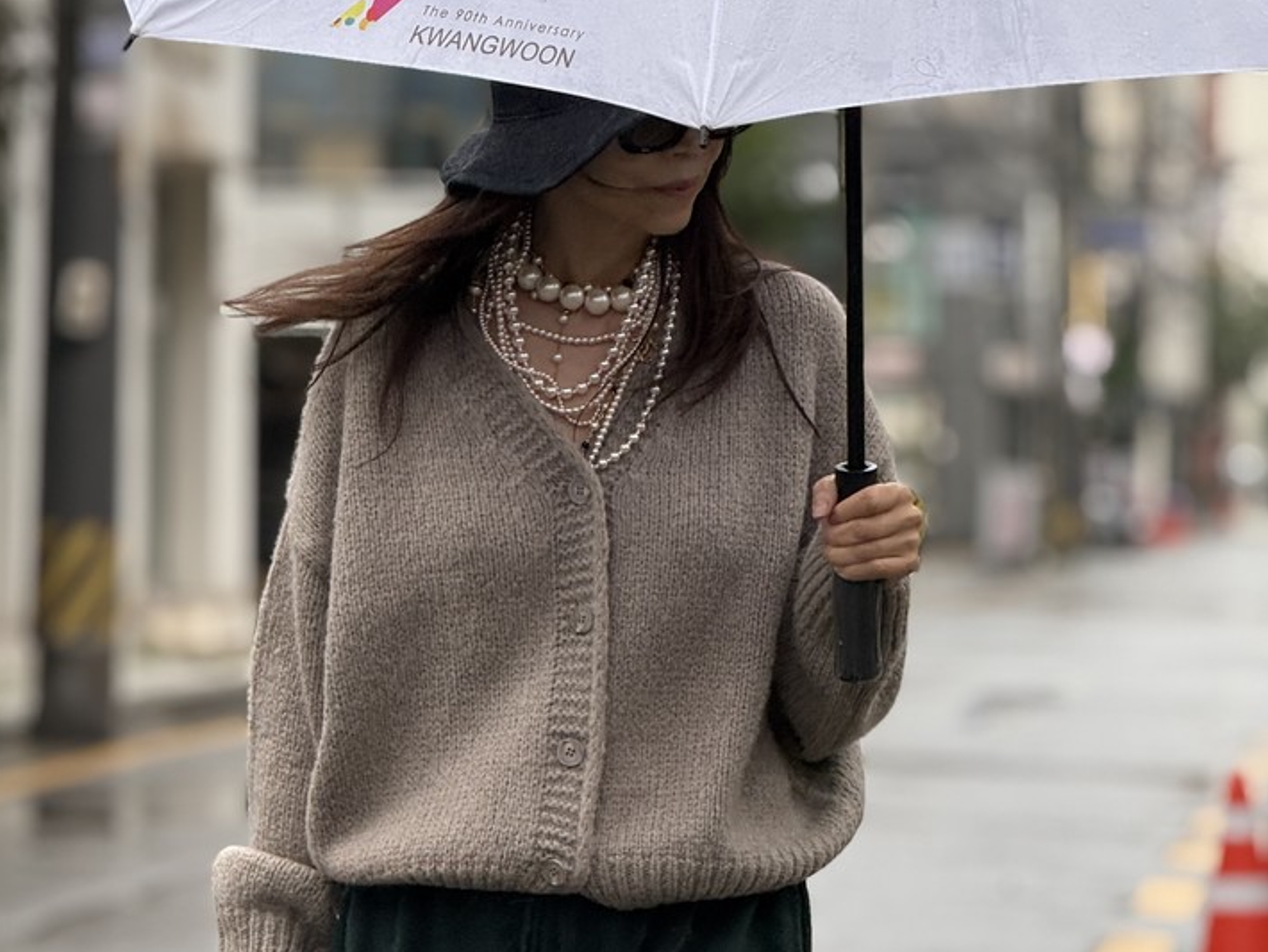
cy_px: 566
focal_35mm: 169
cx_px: 602
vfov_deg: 8.8
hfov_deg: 11.7
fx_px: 6193
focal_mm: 15.66
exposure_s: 1/99
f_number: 2.8
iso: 100
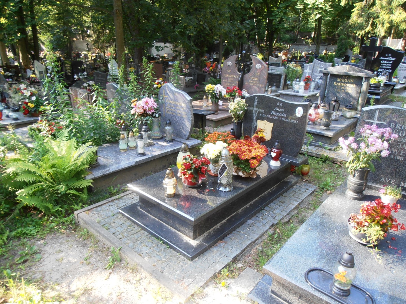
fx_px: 281
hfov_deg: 71.6
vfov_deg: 56.8
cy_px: 152
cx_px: 203
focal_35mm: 24
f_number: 3
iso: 80
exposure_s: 1/60
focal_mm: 4.2
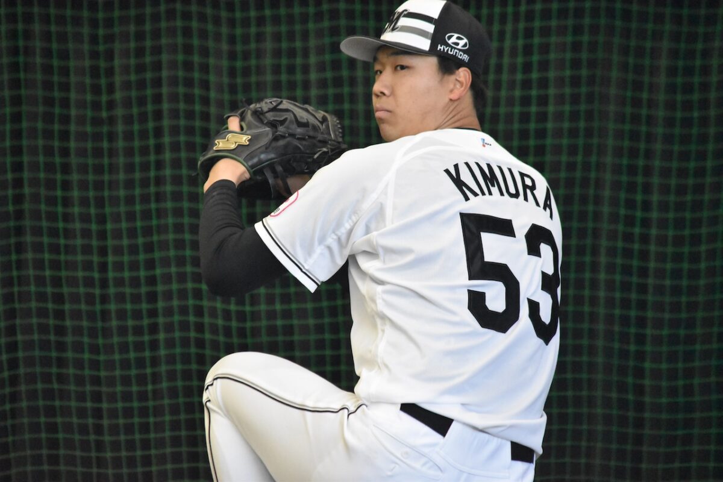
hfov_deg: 5.7
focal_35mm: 360
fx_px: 7229
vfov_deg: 3.8
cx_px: 362
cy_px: 241
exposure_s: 1/2000
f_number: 5.6
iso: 10000
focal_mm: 240
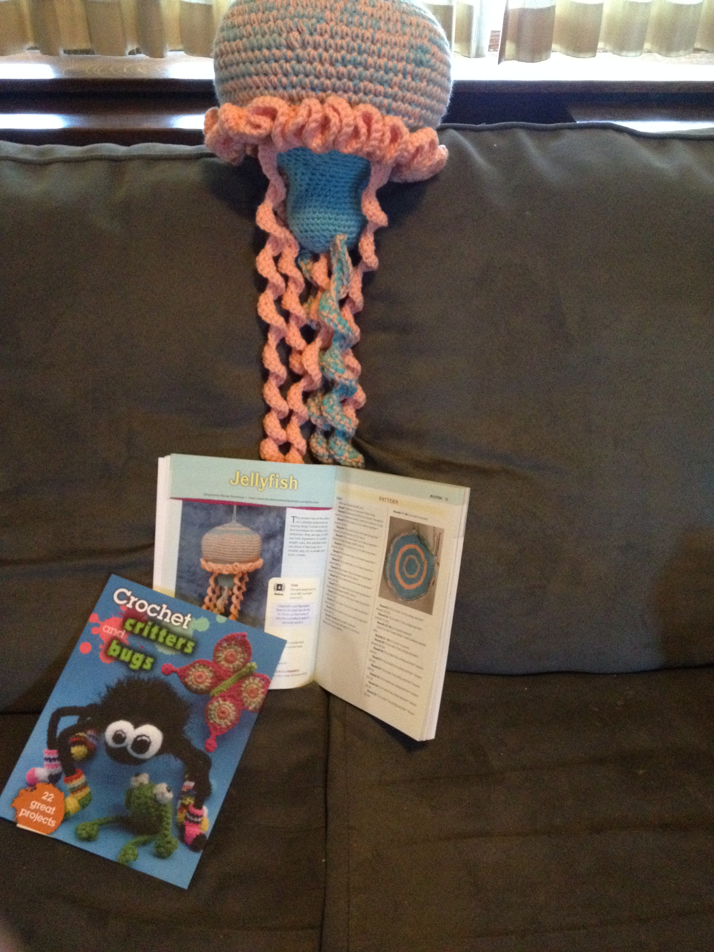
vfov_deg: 52.6
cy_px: 476
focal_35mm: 35
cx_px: 357
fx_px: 963
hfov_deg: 40.7
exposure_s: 1/15
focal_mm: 4.28
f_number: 2.4
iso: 640
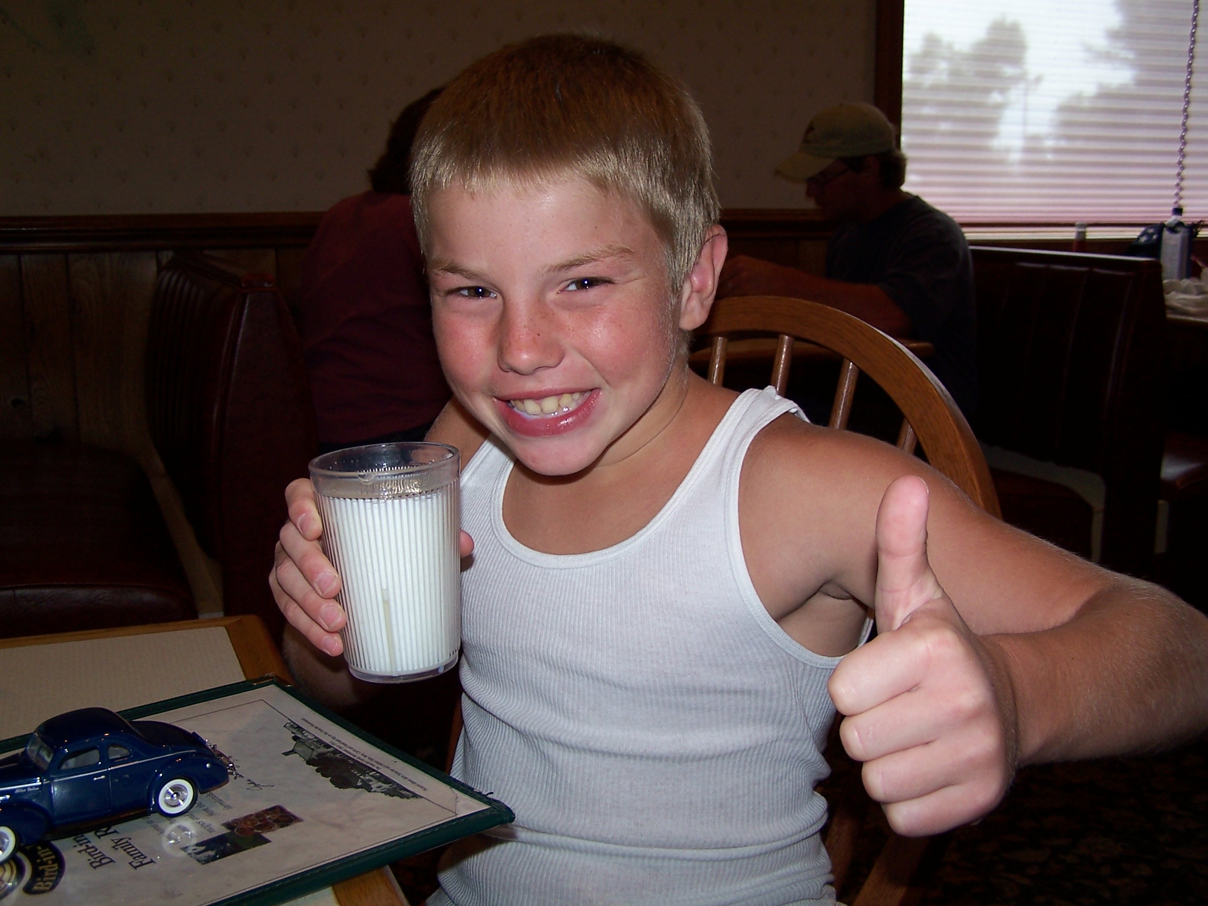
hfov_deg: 49.0
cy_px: 453
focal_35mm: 38
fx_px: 1326
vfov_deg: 37.7
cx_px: 604
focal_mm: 6.3
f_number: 2.8
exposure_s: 1/60
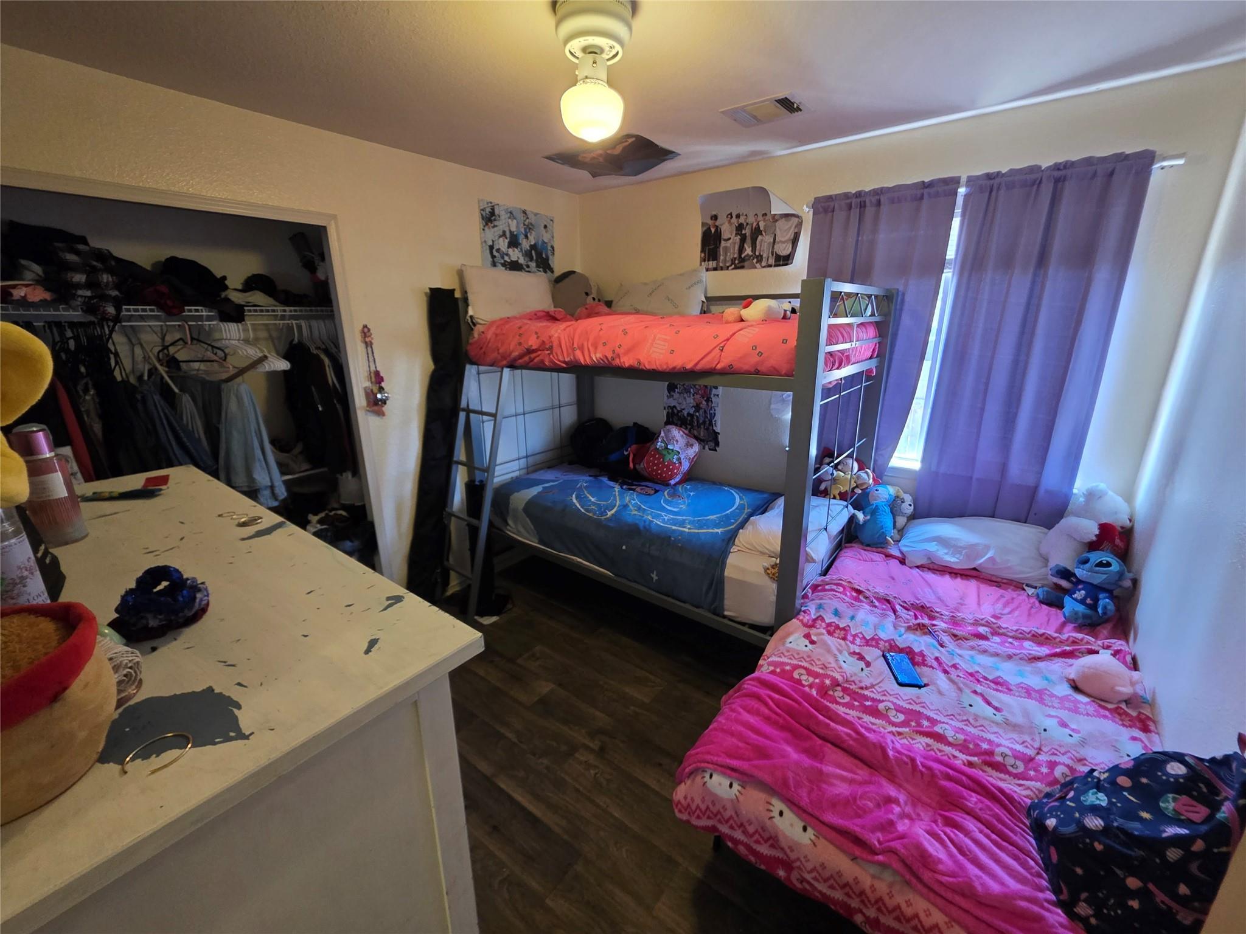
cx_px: 623
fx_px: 468
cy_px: 467
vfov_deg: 89.9
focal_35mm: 13
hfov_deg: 106.2
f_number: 1.9
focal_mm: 2.2
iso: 500
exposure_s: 1/60
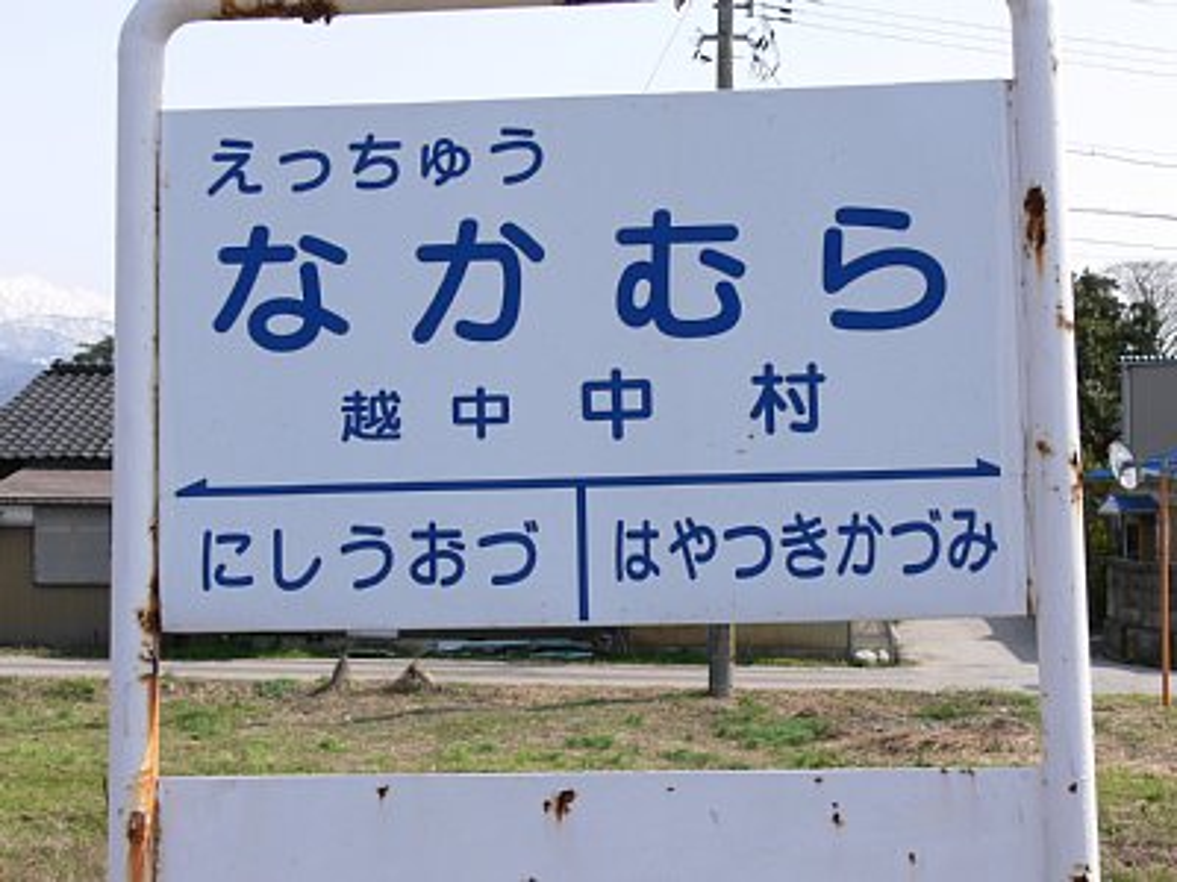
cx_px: 588
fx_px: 1836
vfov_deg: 27.0
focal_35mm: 54
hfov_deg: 35.5
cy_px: 441
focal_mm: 11.4
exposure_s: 1/250
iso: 80
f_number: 5.6
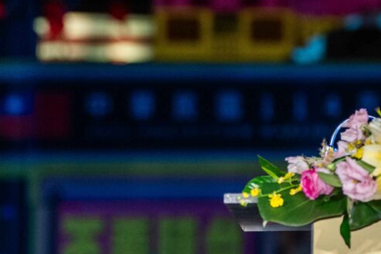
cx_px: 516
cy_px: 108
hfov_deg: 7.8
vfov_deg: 5.3
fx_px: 2752
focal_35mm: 260
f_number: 2.8
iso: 1000
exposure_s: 1/200
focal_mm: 86
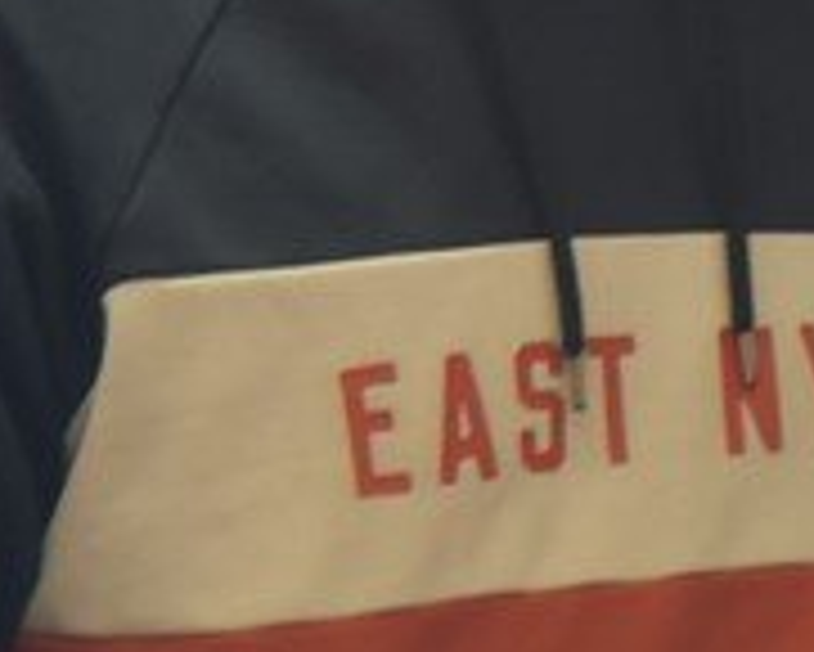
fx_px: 10871
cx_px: 1408
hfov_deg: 4.3
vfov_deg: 3.4
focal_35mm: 451
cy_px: -142
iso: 2000
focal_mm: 85
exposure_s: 1/60
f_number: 4
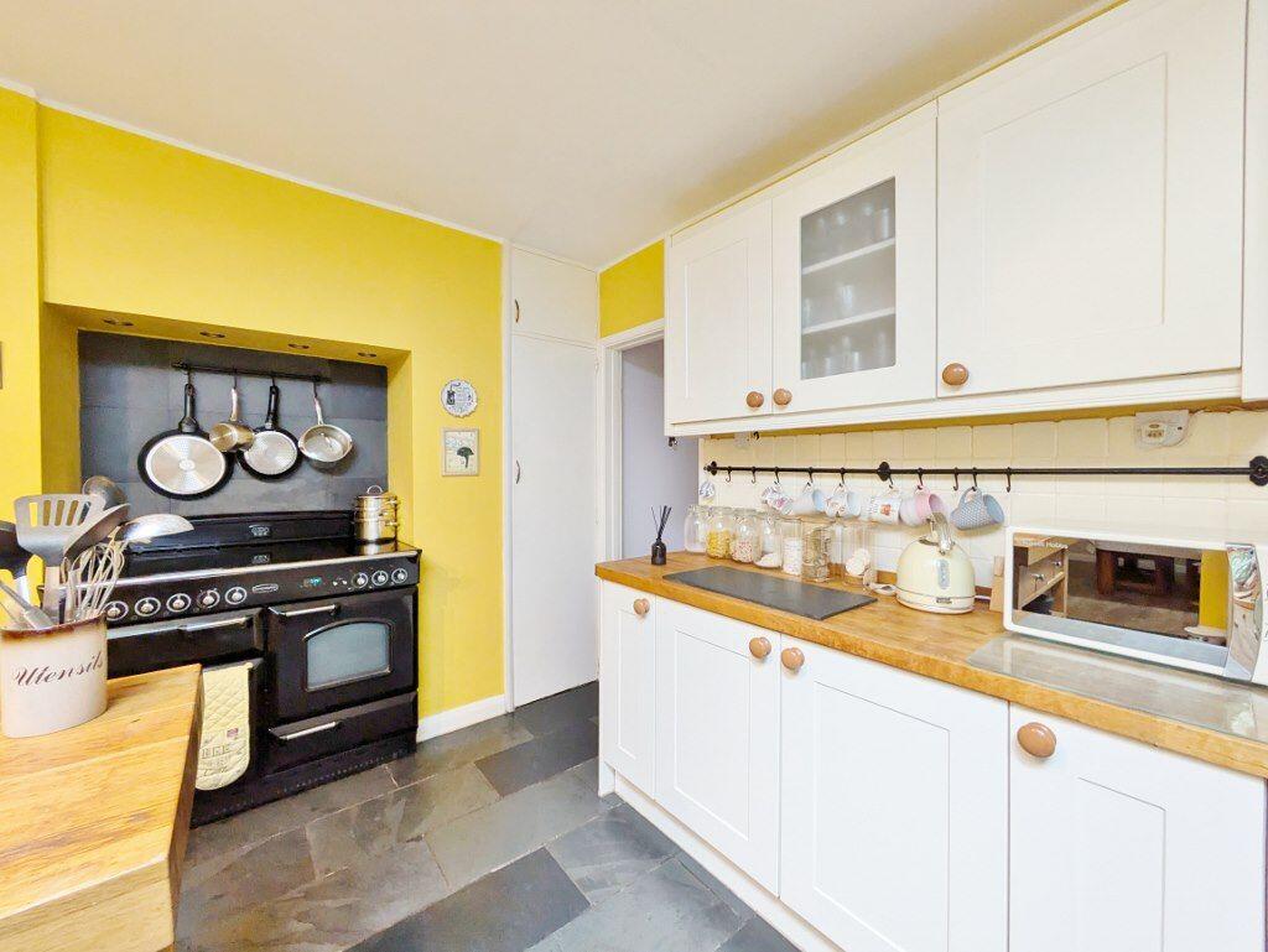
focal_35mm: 14
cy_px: 476
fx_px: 513
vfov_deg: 85.7
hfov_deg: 102.0
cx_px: 634
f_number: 2.2
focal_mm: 1.83
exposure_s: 1/25
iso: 280
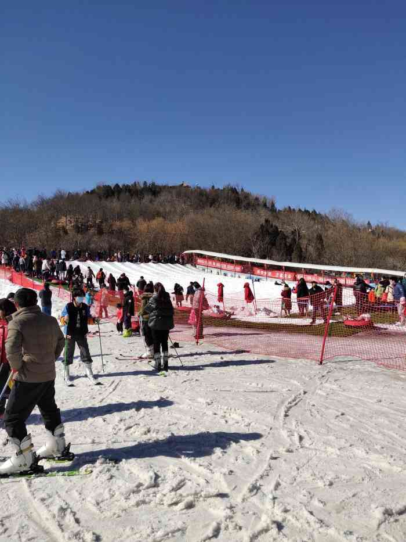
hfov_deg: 48.2
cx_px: 203
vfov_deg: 61.7
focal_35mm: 29
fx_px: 453
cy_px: 271
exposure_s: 1/5000
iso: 50
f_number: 1.8
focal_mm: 4.27
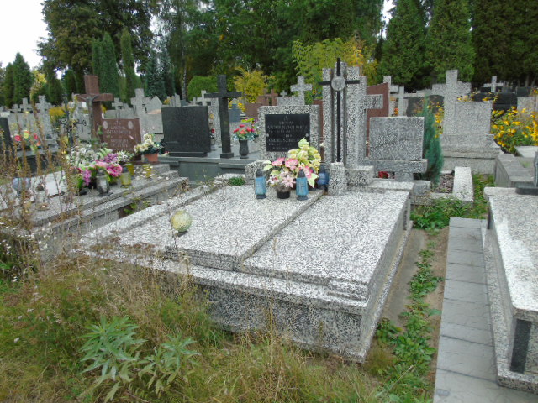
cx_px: 269
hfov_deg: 69.4
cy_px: 202
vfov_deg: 54.9
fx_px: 389
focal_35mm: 25
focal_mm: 4.4
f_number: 3.4
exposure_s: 1/125
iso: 80
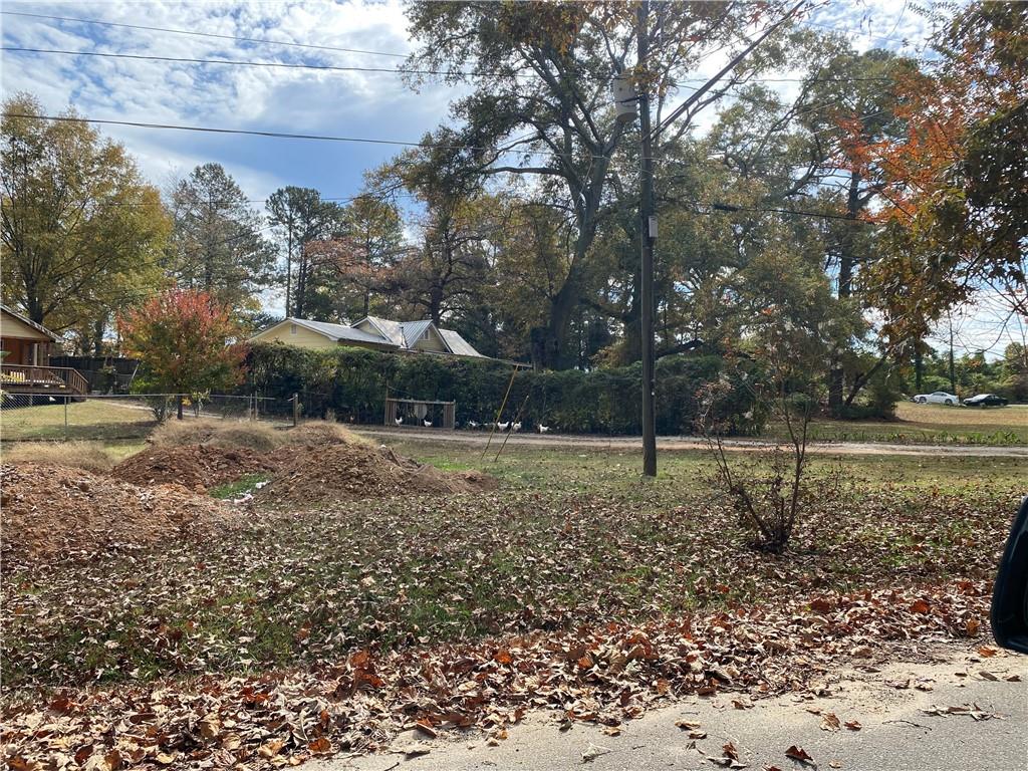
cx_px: 514
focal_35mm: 26
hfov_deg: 67.3
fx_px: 772
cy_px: 386
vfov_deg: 53.1
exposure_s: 1/1565
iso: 32
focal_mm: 4.25
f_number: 1.8
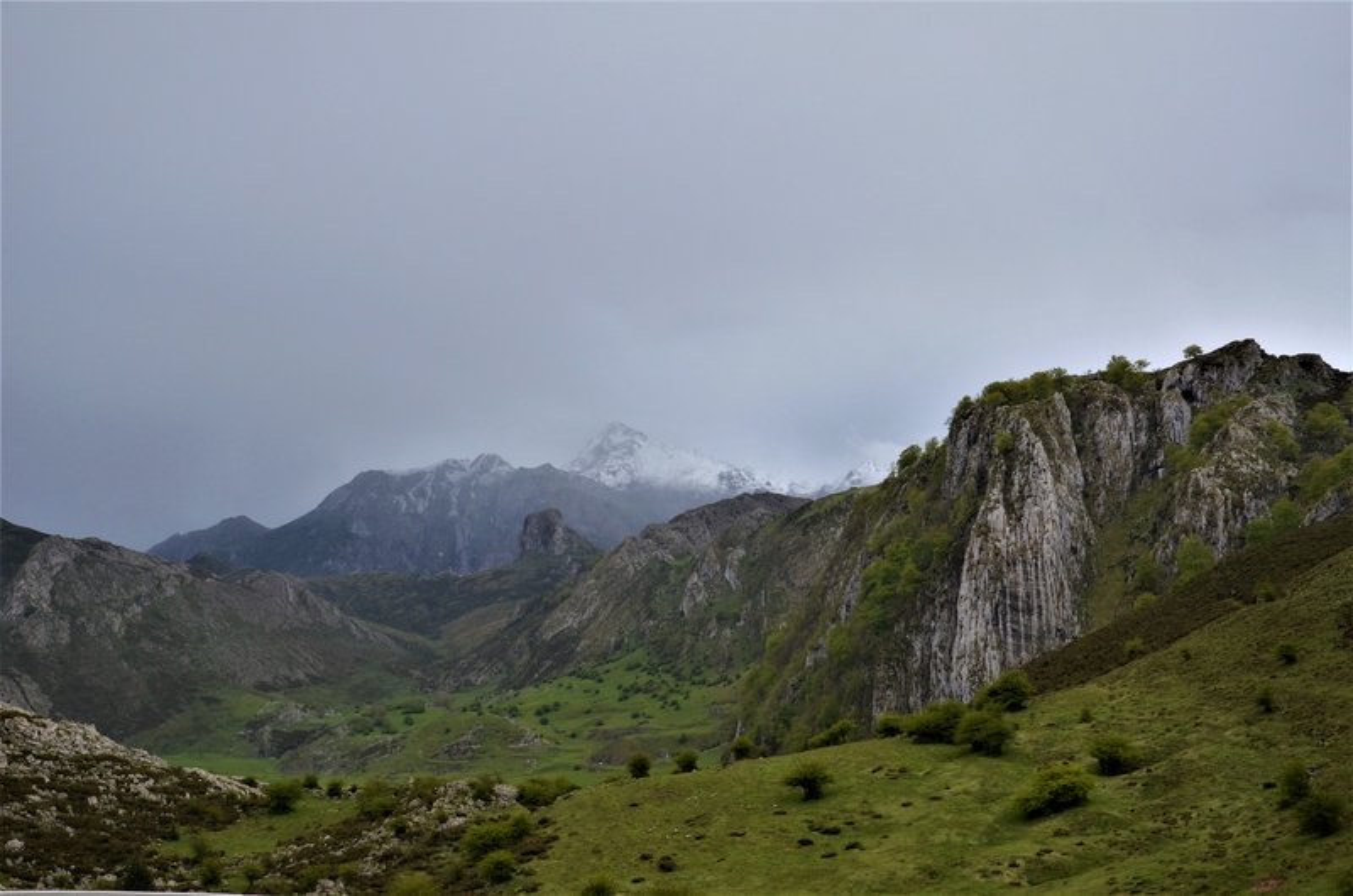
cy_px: 448
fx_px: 1800
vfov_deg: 28.0
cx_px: 676
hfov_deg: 41.2
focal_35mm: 48
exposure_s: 1/1600
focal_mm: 32
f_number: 5.6
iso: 400
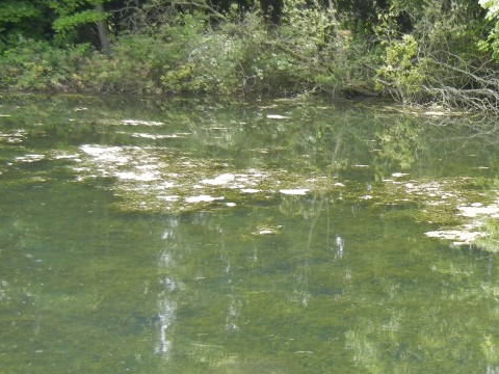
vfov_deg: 22.9
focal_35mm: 64
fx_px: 923
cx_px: 484
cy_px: 167
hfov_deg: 28.6
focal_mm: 5.4
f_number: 3.5
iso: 160
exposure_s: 1/263
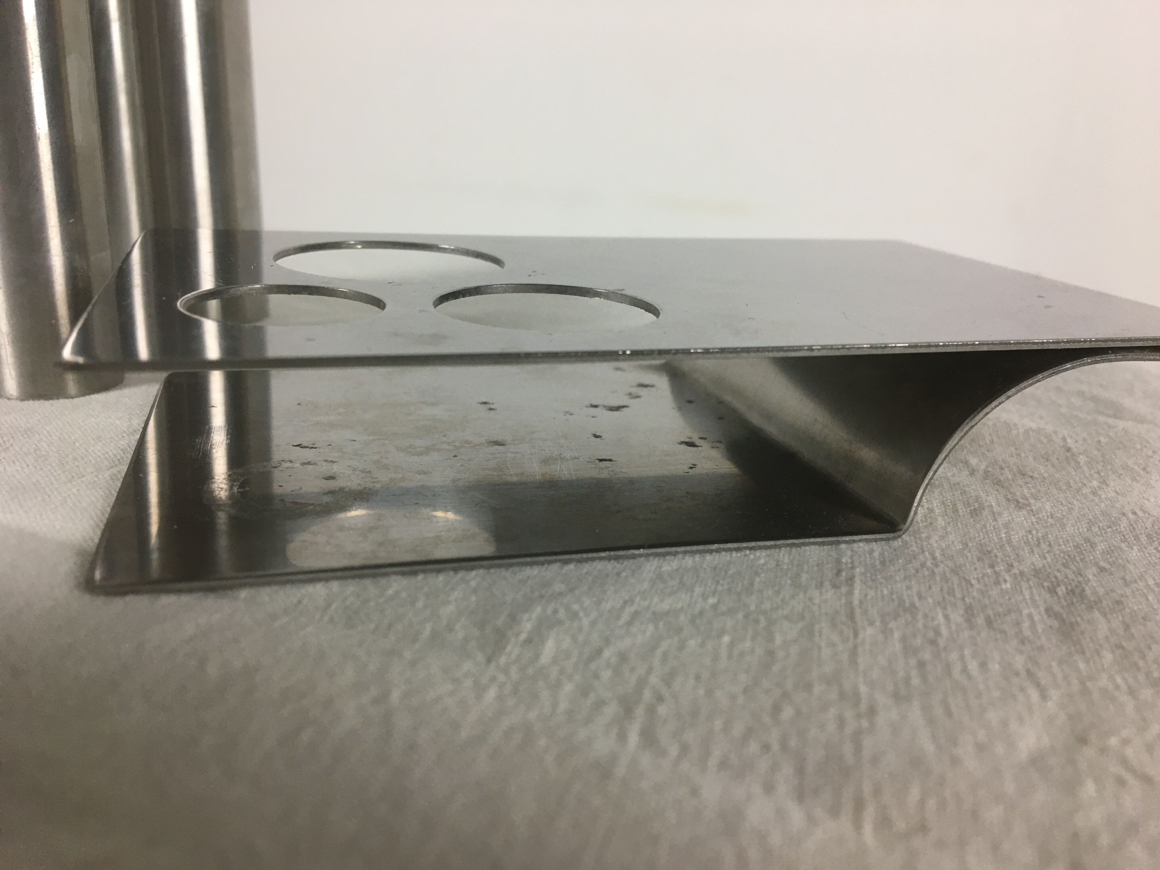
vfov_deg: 48.2
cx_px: 580
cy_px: 435
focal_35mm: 29
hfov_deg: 61.7
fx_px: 972
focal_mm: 4.15
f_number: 2.2
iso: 50
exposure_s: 1/33
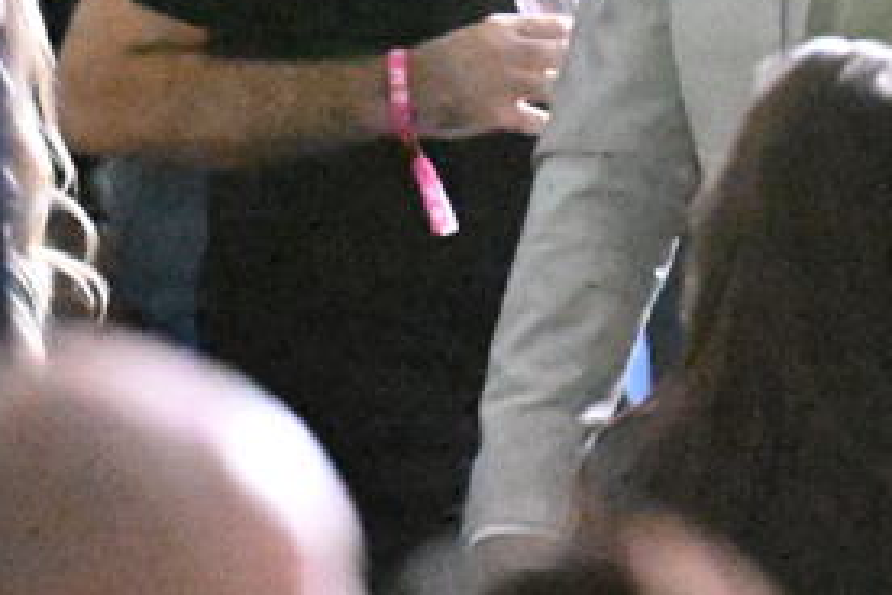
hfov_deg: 2.7
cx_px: 740
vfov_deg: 1.8
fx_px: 18582
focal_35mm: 750
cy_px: -3
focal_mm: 200
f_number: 2.8
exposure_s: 1/400
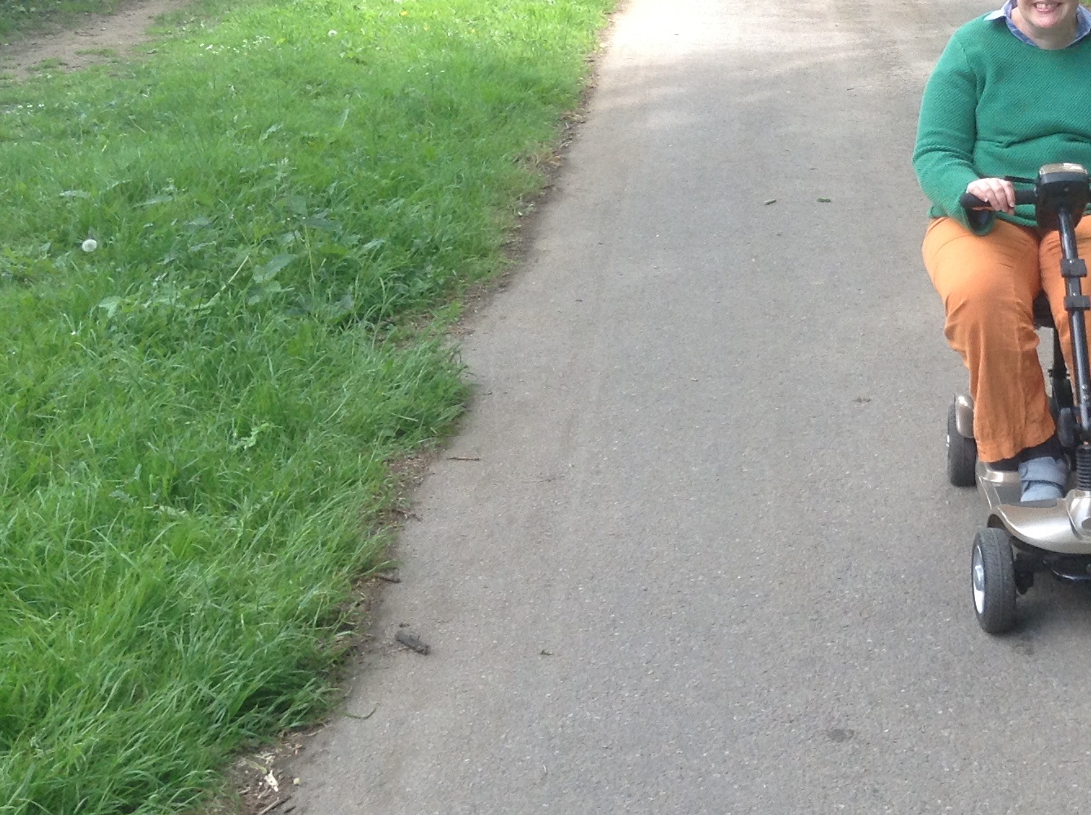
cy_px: 158
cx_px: 942
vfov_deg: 22.5
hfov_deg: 29.3
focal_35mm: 64
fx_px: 2014
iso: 40
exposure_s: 1/120
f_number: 2.4
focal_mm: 3.3
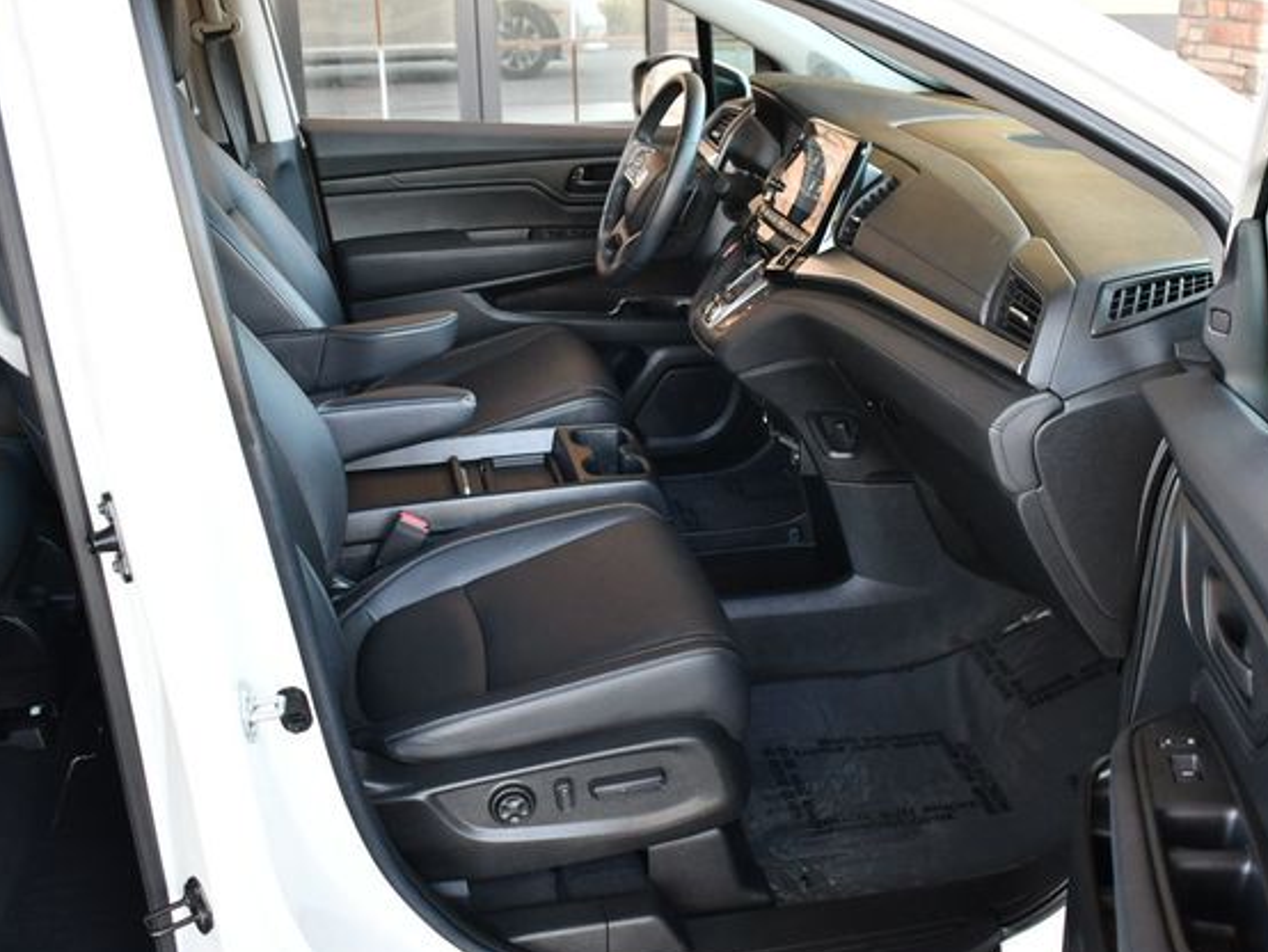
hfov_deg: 46.7
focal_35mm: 40
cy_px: 485
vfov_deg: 36.0
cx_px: 677
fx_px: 1466
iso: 800
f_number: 3.5
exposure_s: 1/160
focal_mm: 18
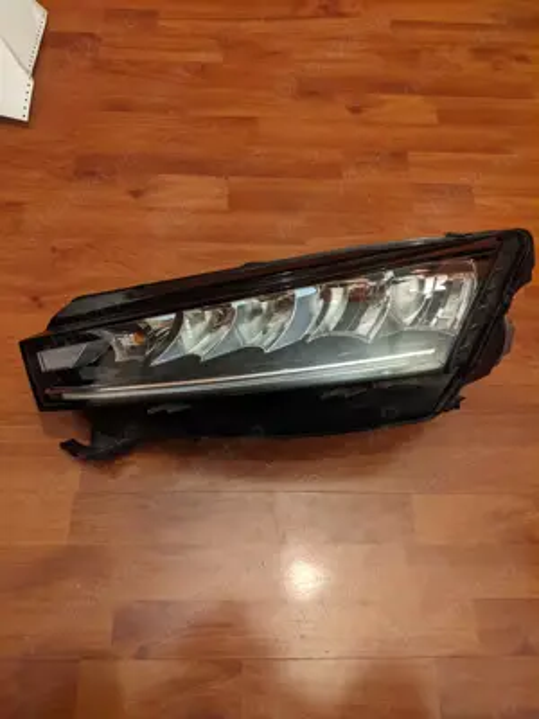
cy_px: 360
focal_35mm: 27
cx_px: 270
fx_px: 561
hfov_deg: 51.4
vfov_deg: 65.3
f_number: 1.8
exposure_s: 1/10
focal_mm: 4.44
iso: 528
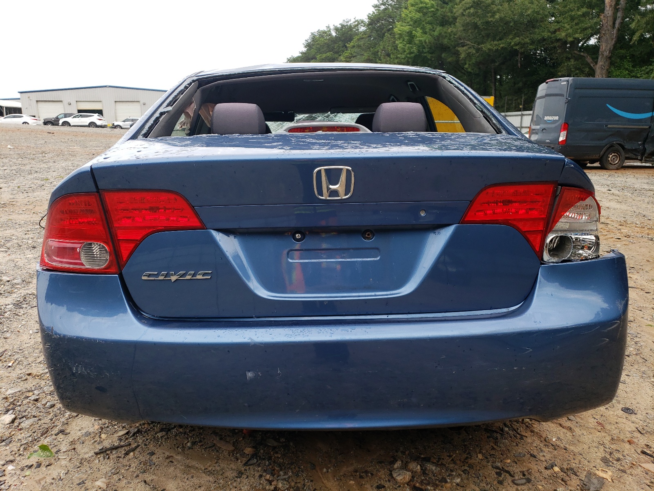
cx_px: 327
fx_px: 491
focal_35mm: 26
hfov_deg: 67.3
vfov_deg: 53.1
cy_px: 246
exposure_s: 1/455
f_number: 1.5
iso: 50
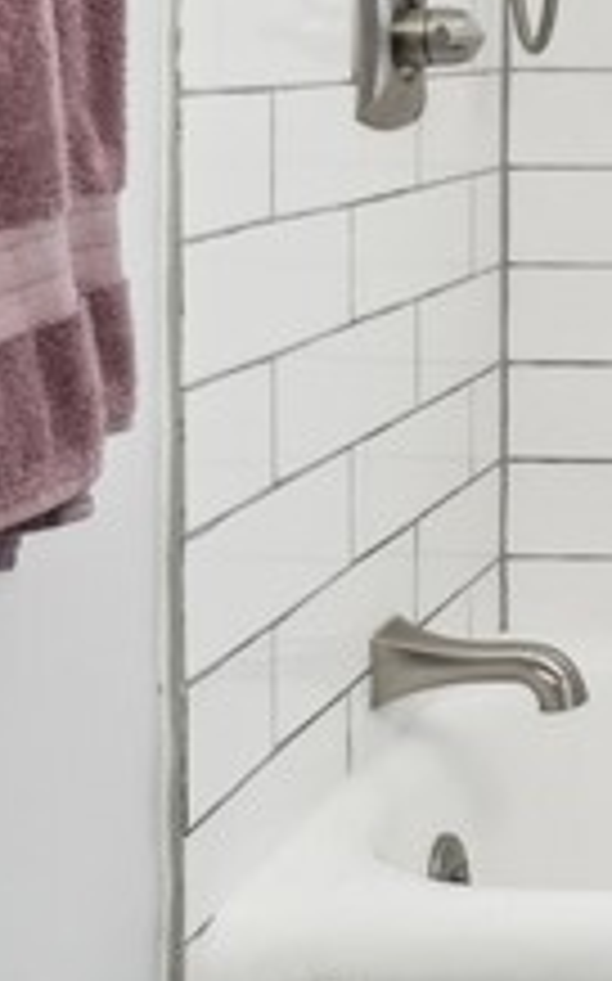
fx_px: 1897
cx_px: 1159
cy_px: -2
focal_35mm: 71
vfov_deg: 27.3
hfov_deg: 15.3
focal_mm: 14
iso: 640
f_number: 2.8
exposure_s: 1/160
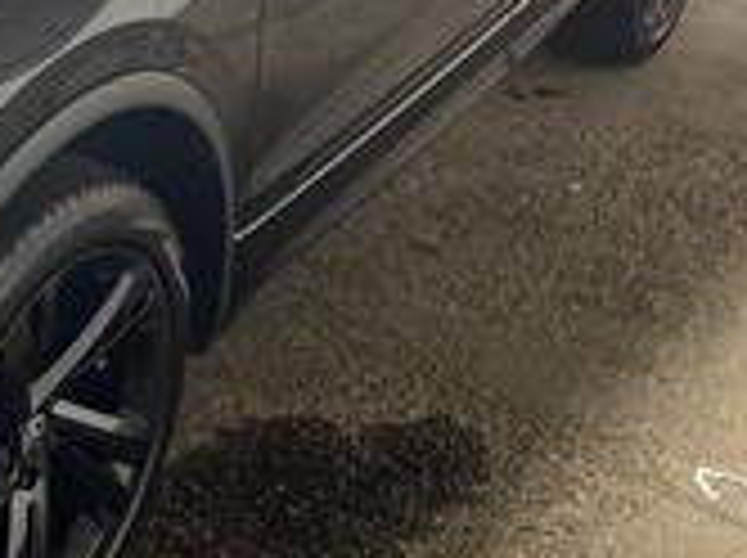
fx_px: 1702
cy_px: 40
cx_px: -194
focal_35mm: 79
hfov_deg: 22.4
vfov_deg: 18.3
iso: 125
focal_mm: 5.1
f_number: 1.6
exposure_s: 1/117
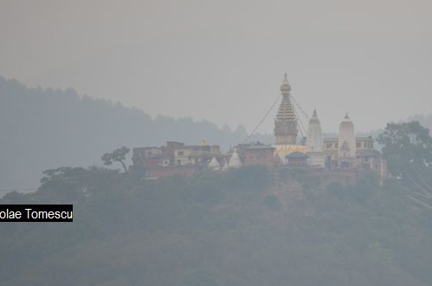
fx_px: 5757
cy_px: 214
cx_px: 317
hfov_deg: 4.3
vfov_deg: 2.8
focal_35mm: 481
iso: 200
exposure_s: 1/500
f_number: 5.6
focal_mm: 200
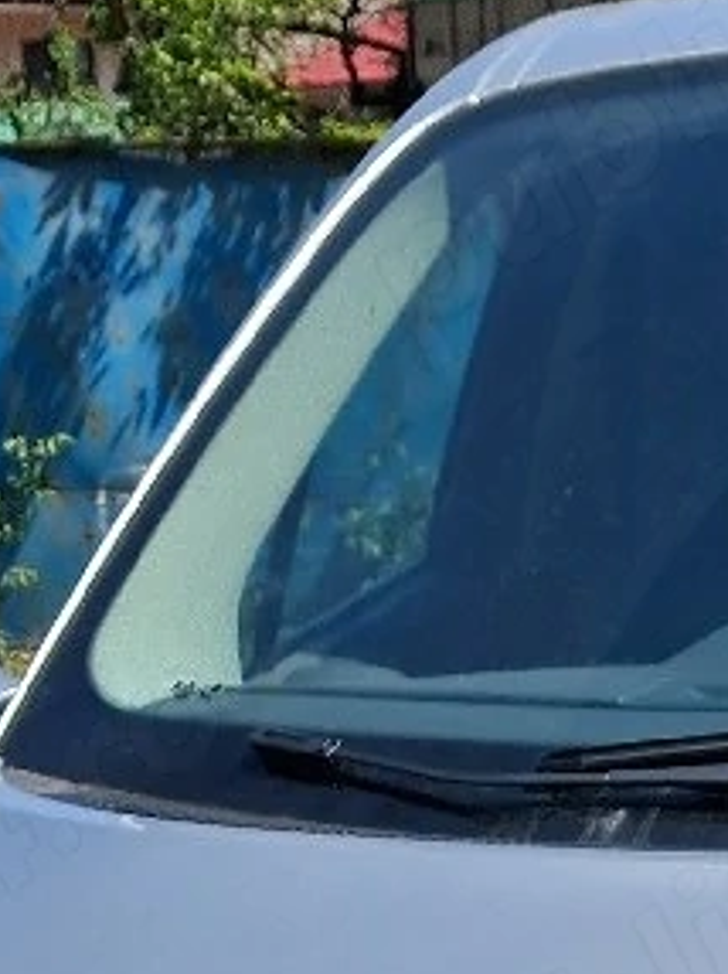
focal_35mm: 126
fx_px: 3538
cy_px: 1074
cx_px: 963
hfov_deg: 11.4
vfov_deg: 15.2
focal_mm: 4
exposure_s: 1/1429
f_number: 1.8
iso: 25
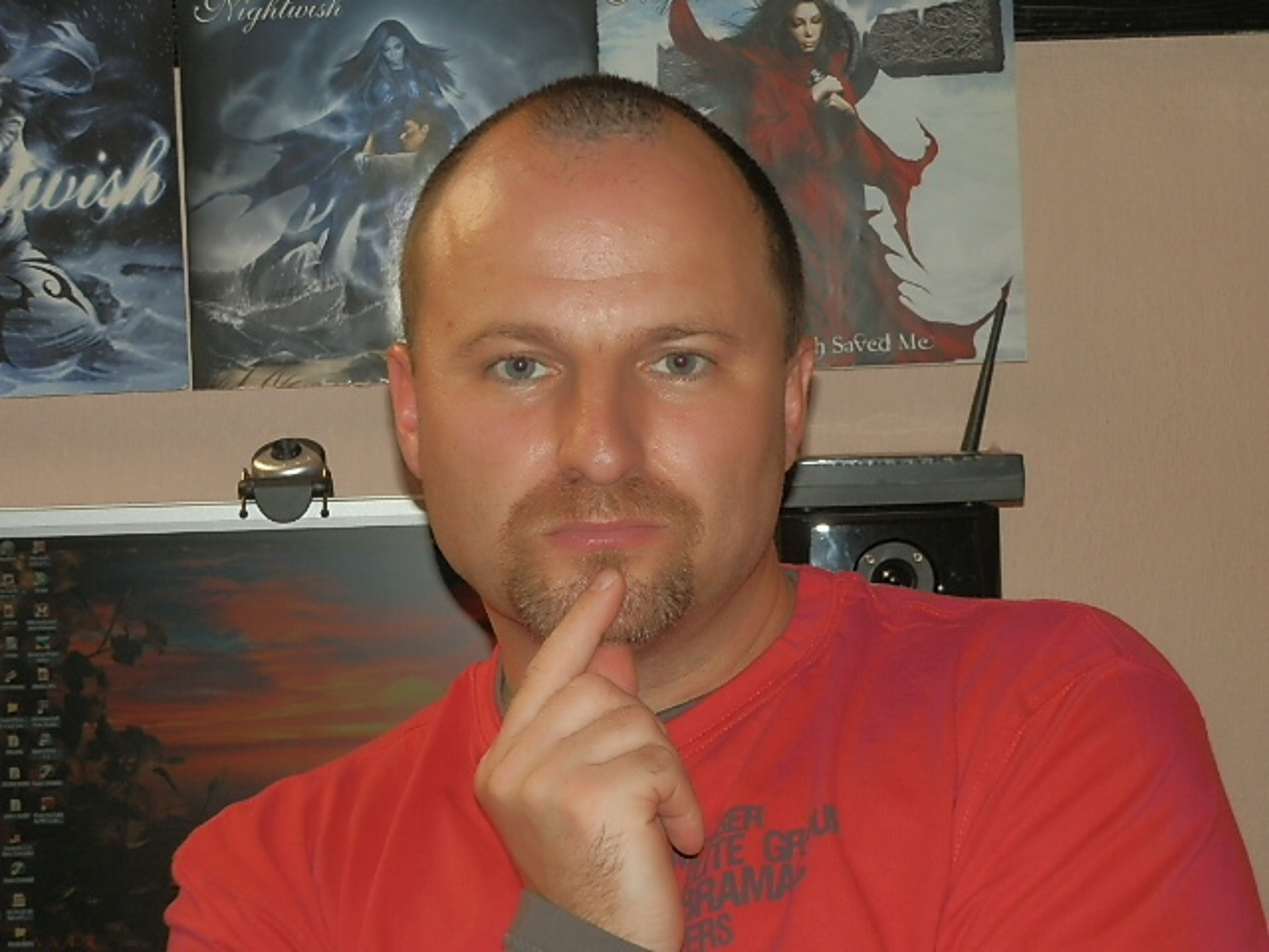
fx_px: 2823
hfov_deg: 25.3
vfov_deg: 19.1
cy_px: 476
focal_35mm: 77
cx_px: 634
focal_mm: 13.82
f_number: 3.9
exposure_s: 1/125
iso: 100
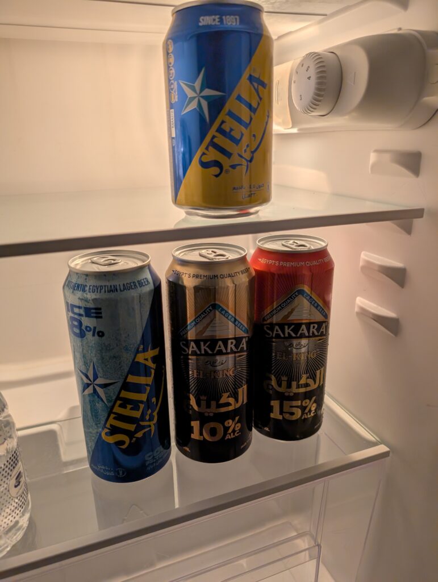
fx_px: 404
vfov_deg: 71.5
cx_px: 219
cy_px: 291
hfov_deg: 56.9
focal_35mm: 24
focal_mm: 6.9
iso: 21
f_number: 1.68
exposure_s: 1/110
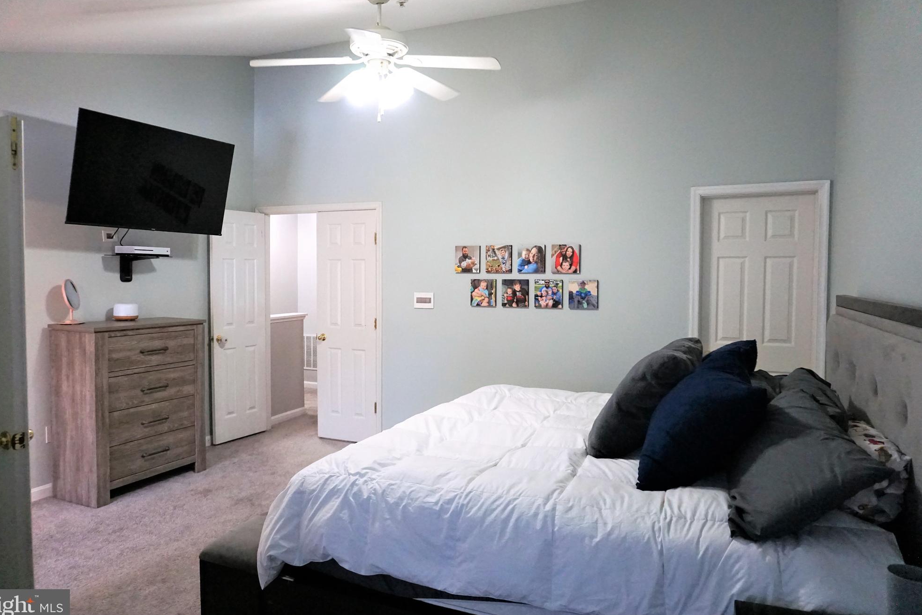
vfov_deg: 51.3
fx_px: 640
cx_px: 446
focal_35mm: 25
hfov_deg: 71.5
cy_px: 303
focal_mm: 16
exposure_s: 1/160
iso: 2500
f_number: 3.5
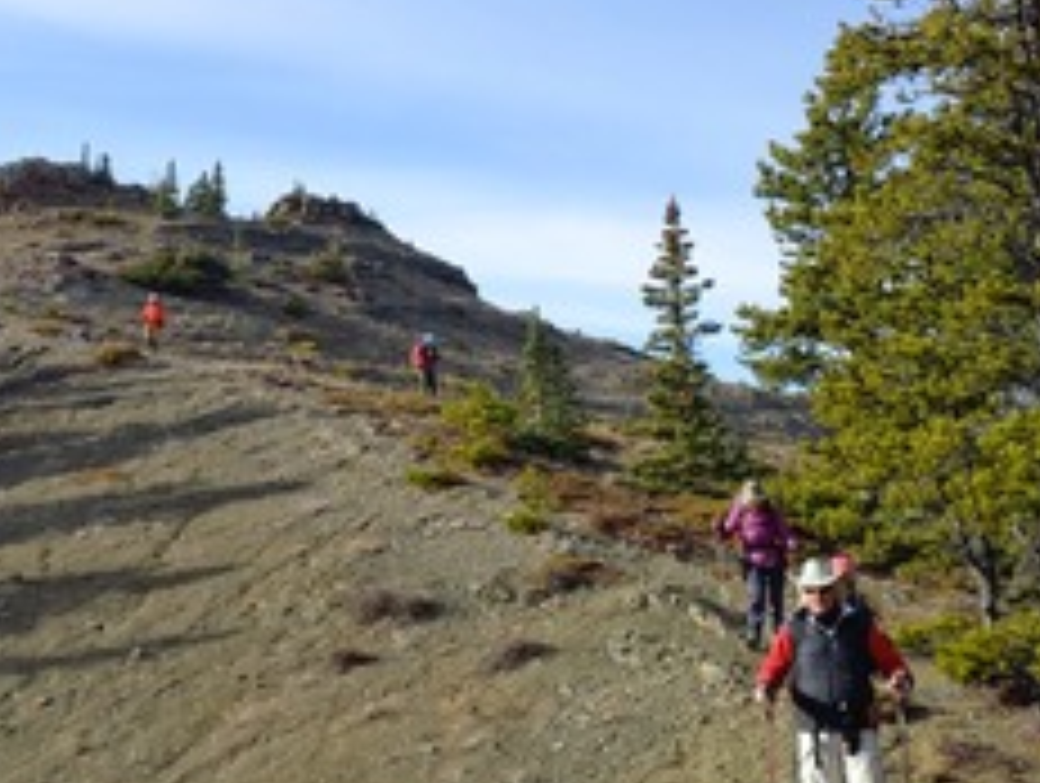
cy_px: 245
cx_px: 306
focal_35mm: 54
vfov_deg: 26.9
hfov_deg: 35.0
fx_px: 1625
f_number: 1.8
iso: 50
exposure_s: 1/731
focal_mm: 4.65
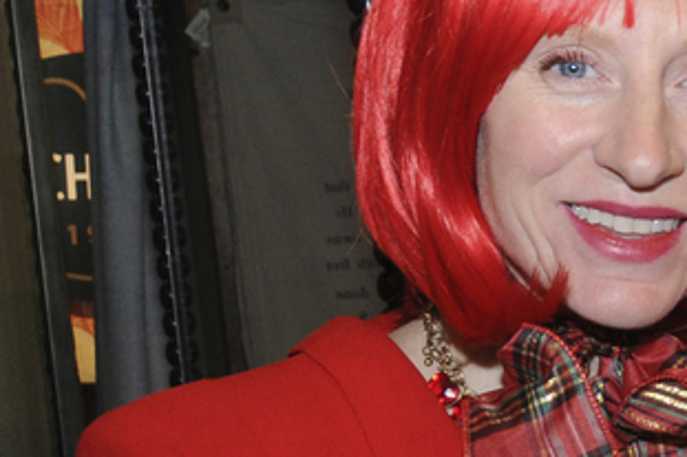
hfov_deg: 11.2
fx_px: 3033
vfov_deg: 8.6
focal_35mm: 159
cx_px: 1535
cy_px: 508
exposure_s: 1/60
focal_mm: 22
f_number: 8
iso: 500
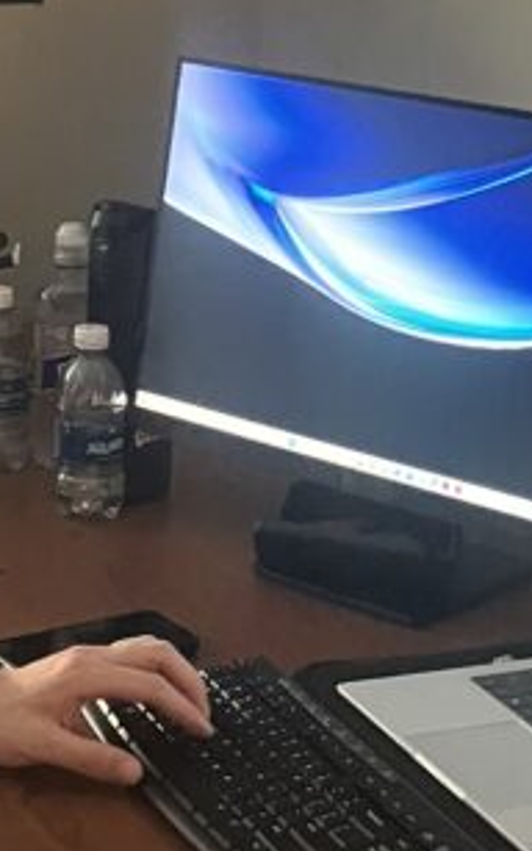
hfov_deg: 12.8
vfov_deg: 20.4
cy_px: 477
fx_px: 2365
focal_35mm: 102
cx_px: 230
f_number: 1.8
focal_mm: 3.99
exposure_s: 1/30
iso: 640
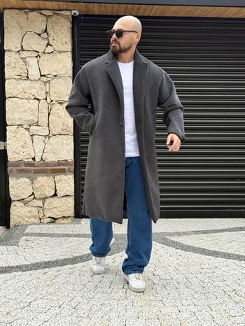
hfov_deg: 30.3
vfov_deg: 39.6
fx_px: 453
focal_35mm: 48
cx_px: 122
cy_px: 163
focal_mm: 6.76
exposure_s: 1/975
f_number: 1.78
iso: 80
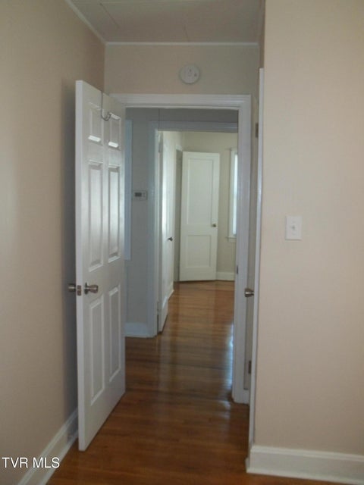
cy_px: 242
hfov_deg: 42.9
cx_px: 182
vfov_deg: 55.4
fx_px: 463
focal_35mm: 33
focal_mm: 5.9
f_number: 3.3
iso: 160
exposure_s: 1/30
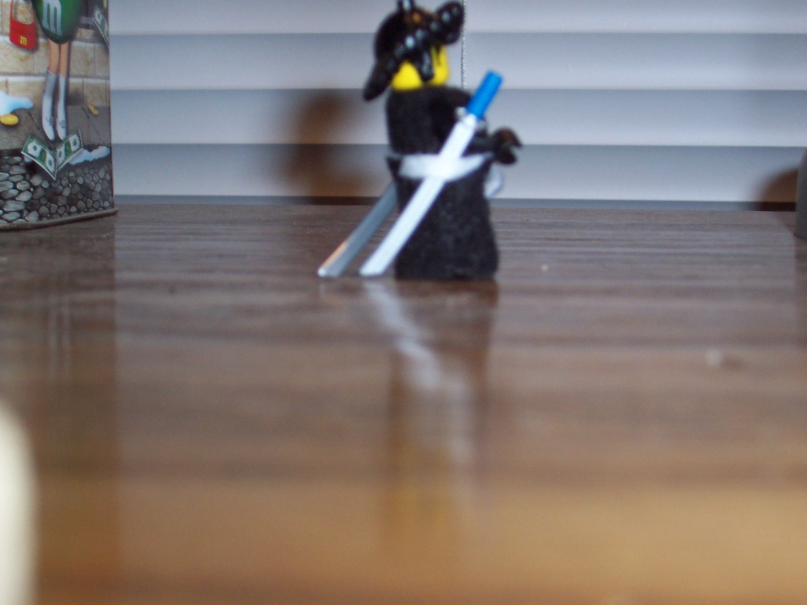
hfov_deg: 27.4
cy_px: 302
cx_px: 404
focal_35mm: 71
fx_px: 1655
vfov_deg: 20.7
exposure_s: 1/90
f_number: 4
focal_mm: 10.8
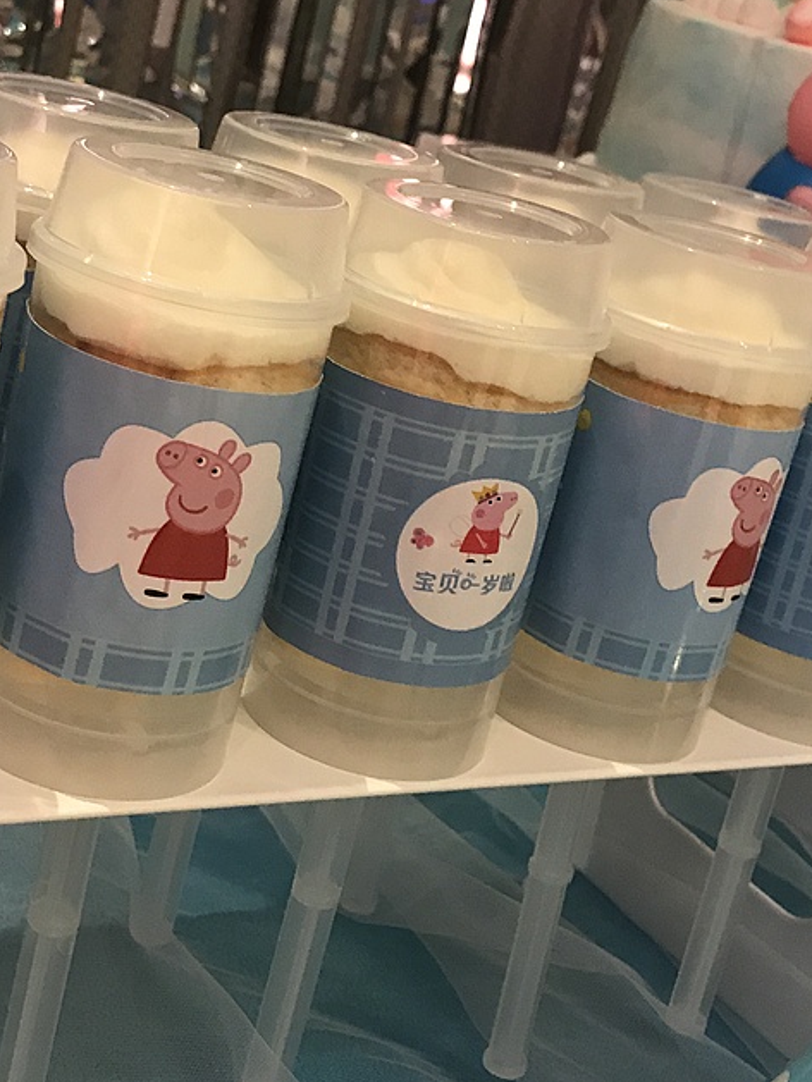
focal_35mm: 57
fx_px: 1782
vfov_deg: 33.7
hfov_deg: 25.6
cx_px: 299
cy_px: 447
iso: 64
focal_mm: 3.99
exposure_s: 1/17
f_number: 1.8
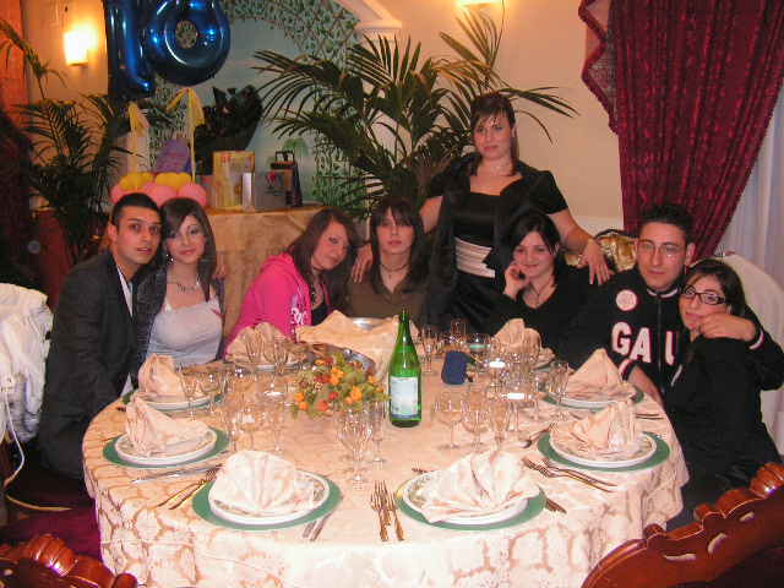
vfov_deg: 39.7
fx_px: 815
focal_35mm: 36
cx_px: 392
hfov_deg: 51.4
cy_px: 294
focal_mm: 6
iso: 200
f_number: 3.2
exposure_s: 1/40
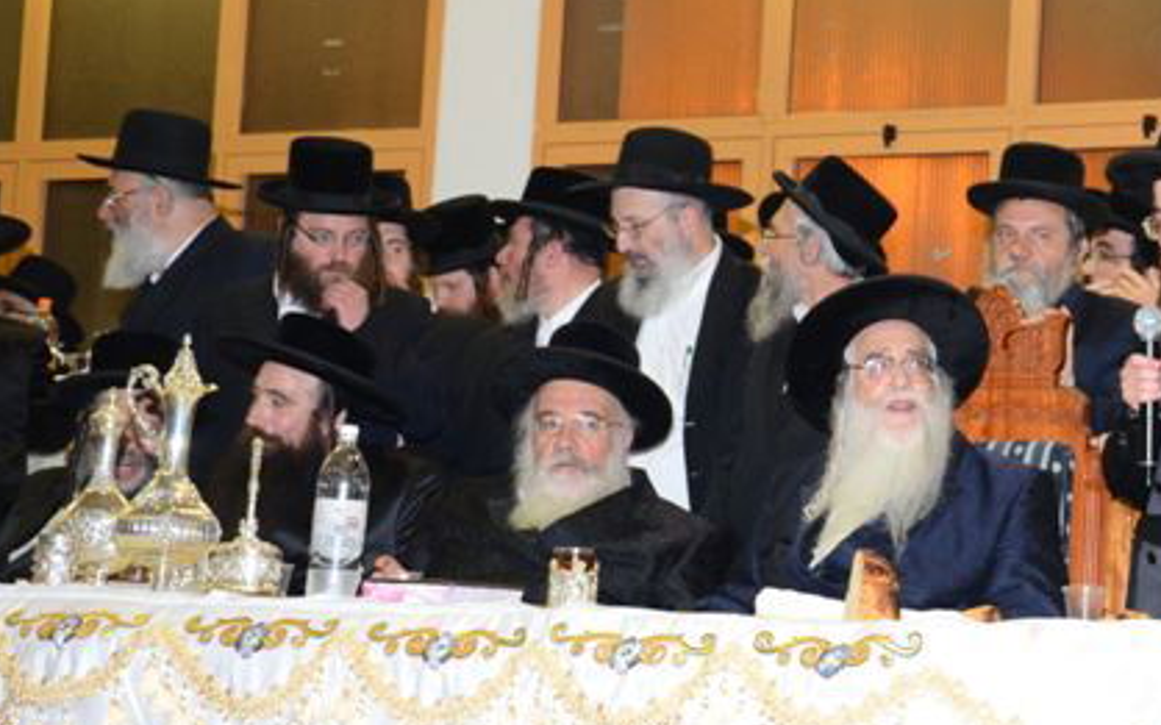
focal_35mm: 111
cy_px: 278
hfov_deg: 18.4
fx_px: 3511
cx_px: 1086
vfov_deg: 11.8
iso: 1250
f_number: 5
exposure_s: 1/80
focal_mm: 38
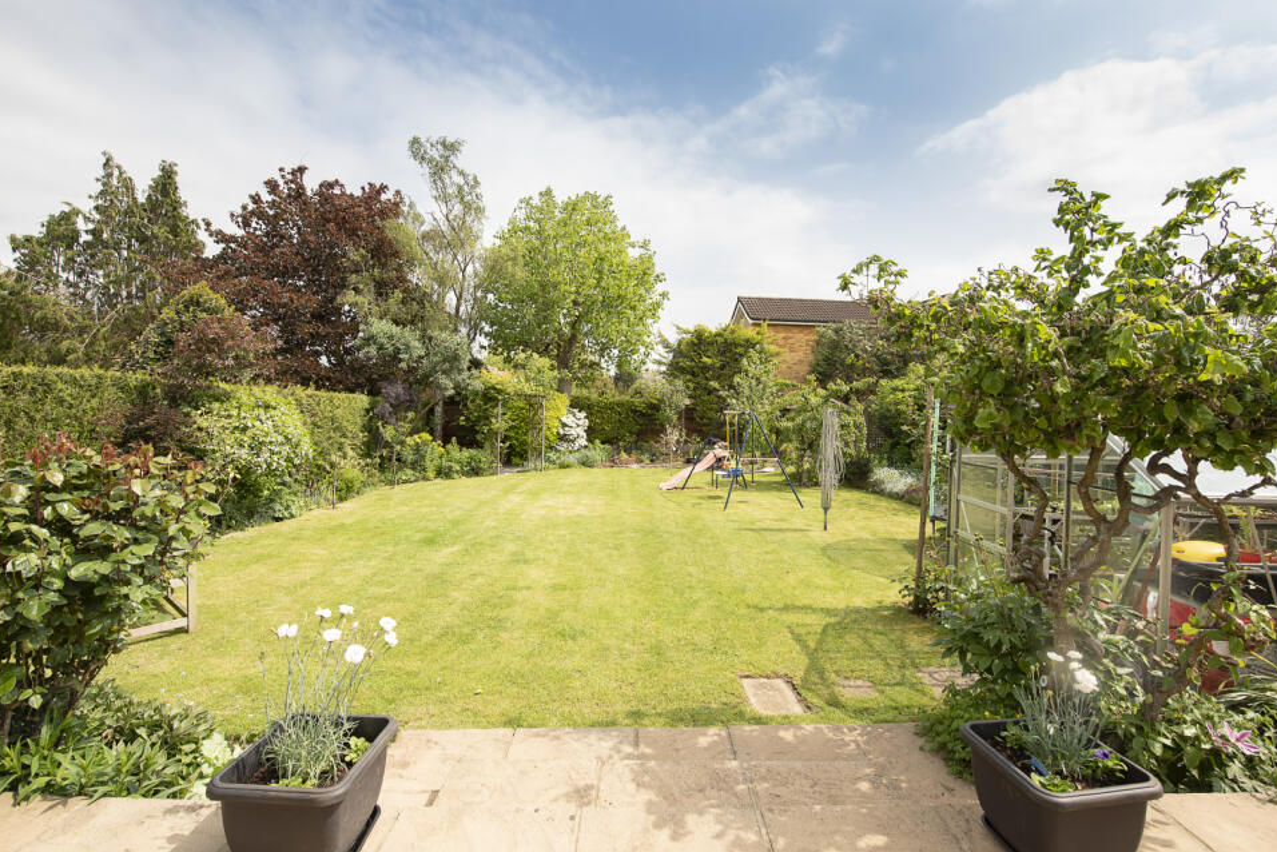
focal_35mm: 15
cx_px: 652
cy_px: 413
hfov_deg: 100.4
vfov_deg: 77.3
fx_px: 532
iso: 320
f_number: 10
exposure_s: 1/400
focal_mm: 14
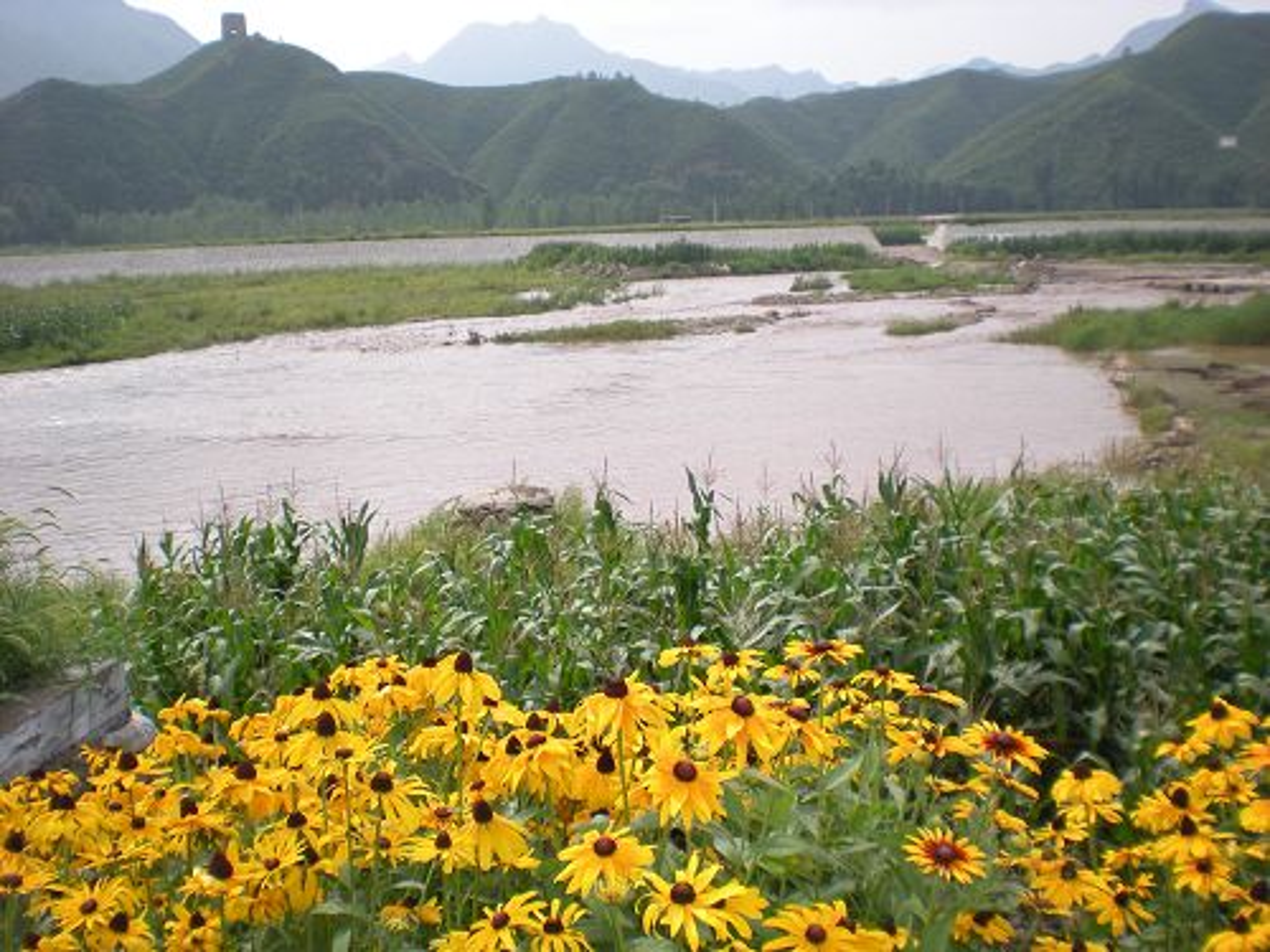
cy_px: 476
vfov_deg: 37.7
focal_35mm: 38
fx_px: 1394
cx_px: 635
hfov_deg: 49.0
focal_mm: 6.3
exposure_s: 1/475
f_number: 4.6
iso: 89
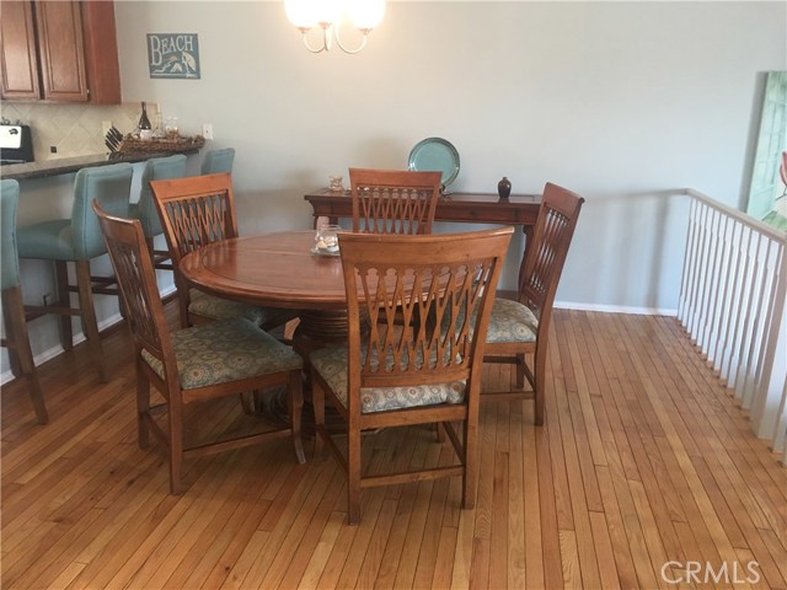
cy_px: 295
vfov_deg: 48.2
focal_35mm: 29
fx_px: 659
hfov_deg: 61.7
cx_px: 394
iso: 50
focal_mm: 4.15
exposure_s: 1/15
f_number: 2.2
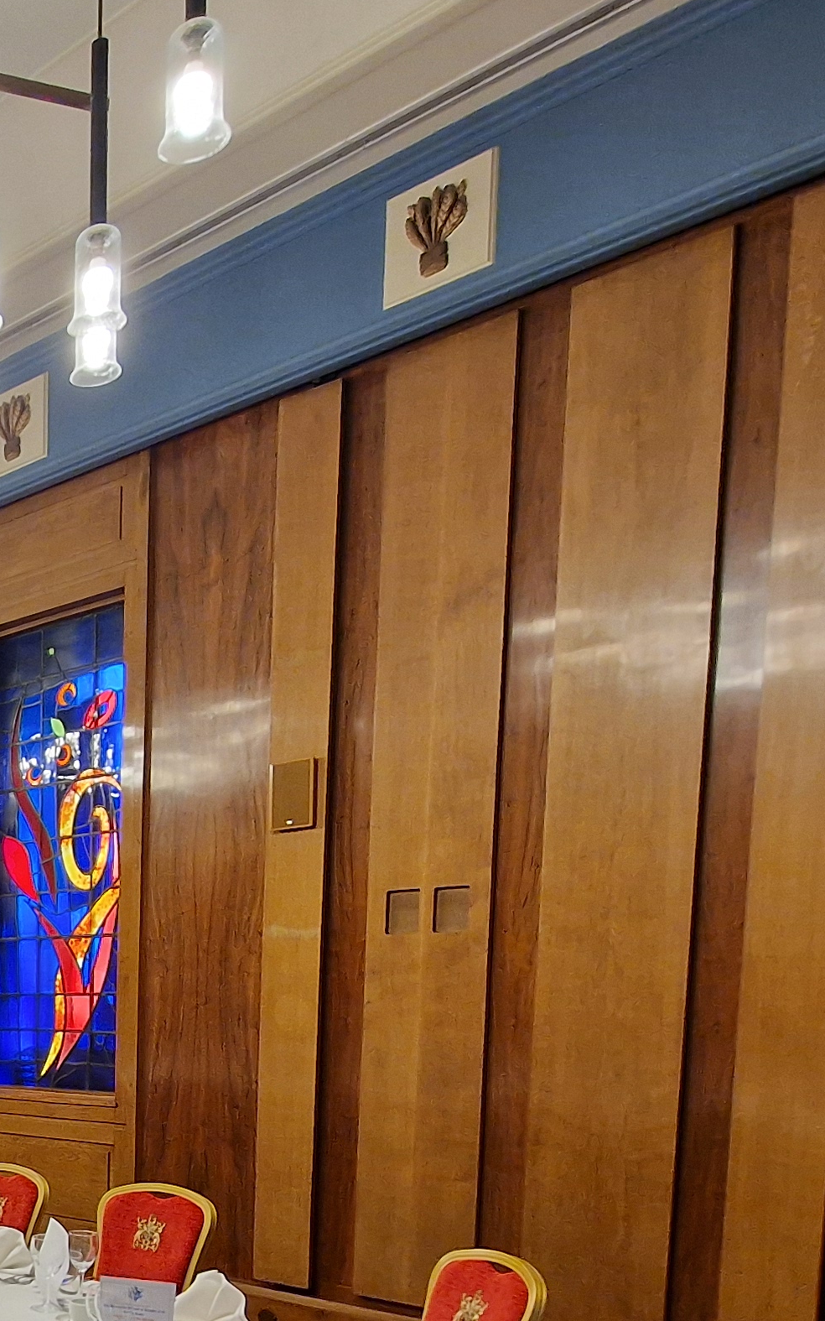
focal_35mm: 35
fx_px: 1259
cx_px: -407
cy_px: 1103
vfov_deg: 51.0
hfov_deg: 26.5
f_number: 2.2
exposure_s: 1/50
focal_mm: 2.2
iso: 200
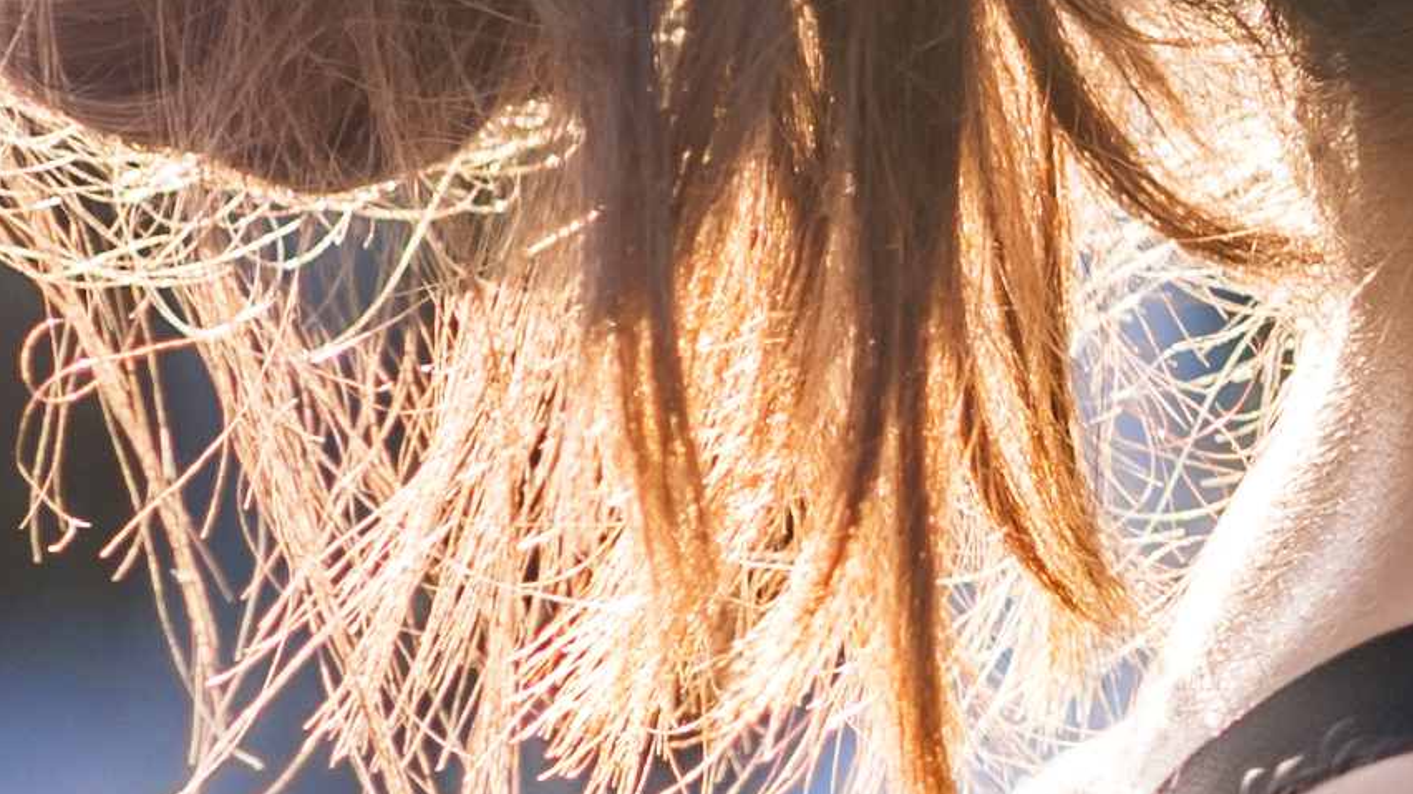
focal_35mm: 629
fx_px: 23564
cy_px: -320
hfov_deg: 3.4
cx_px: 4110
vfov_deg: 1.9
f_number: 3.2
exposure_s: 1/400
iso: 125
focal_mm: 85
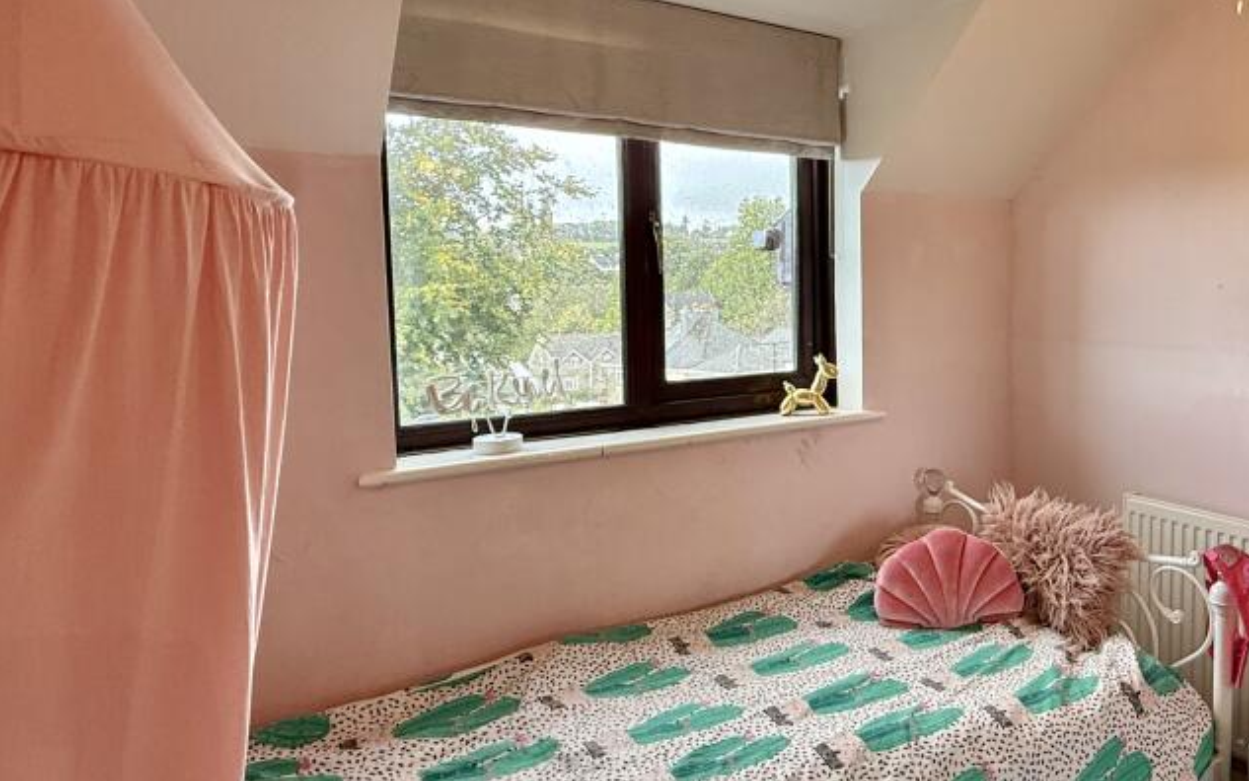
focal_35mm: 24
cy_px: 341
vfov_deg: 51.0
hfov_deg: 71.4
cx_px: 880
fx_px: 817
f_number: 2.2
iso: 160
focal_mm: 2.22
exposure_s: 1/100
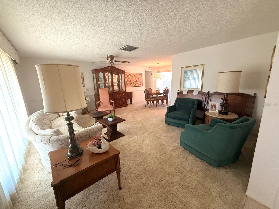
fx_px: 113
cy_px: 104
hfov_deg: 102.1
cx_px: 140
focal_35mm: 14
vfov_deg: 85.7
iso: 320
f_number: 2.2
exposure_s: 1/120
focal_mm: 2.22
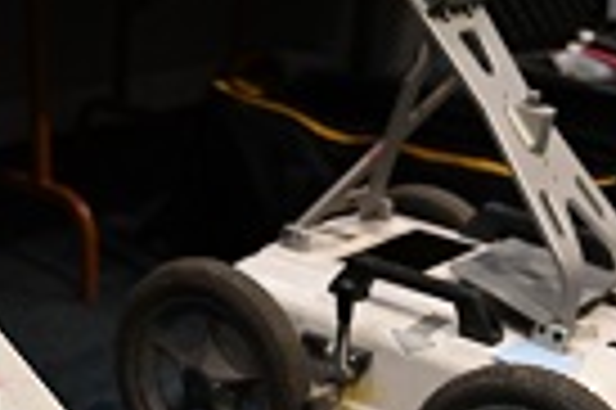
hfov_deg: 25.6
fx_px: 1350
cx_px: 211
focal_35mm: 79
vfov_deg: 16.5
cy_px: 500
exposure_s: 1/125
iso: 900
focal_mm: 24
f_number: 2.8
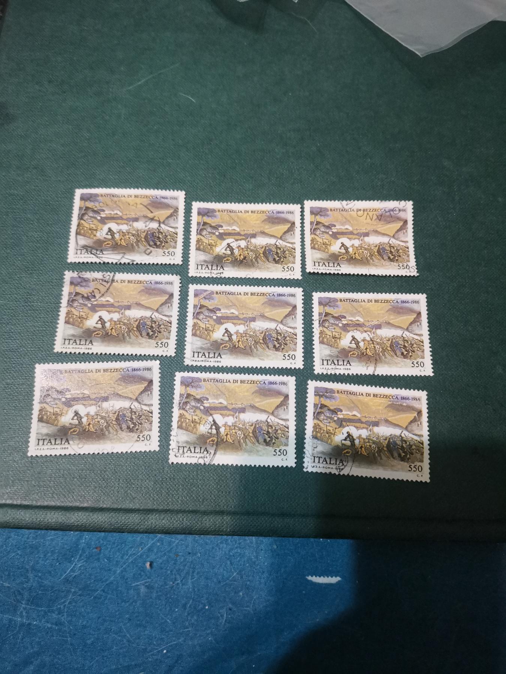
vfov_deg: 67.3
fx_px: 507
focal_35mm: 26
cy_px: 337
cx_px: 253
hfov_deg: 53.1
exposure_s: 1/25
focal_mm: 4.75
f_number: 1.8
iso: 1250
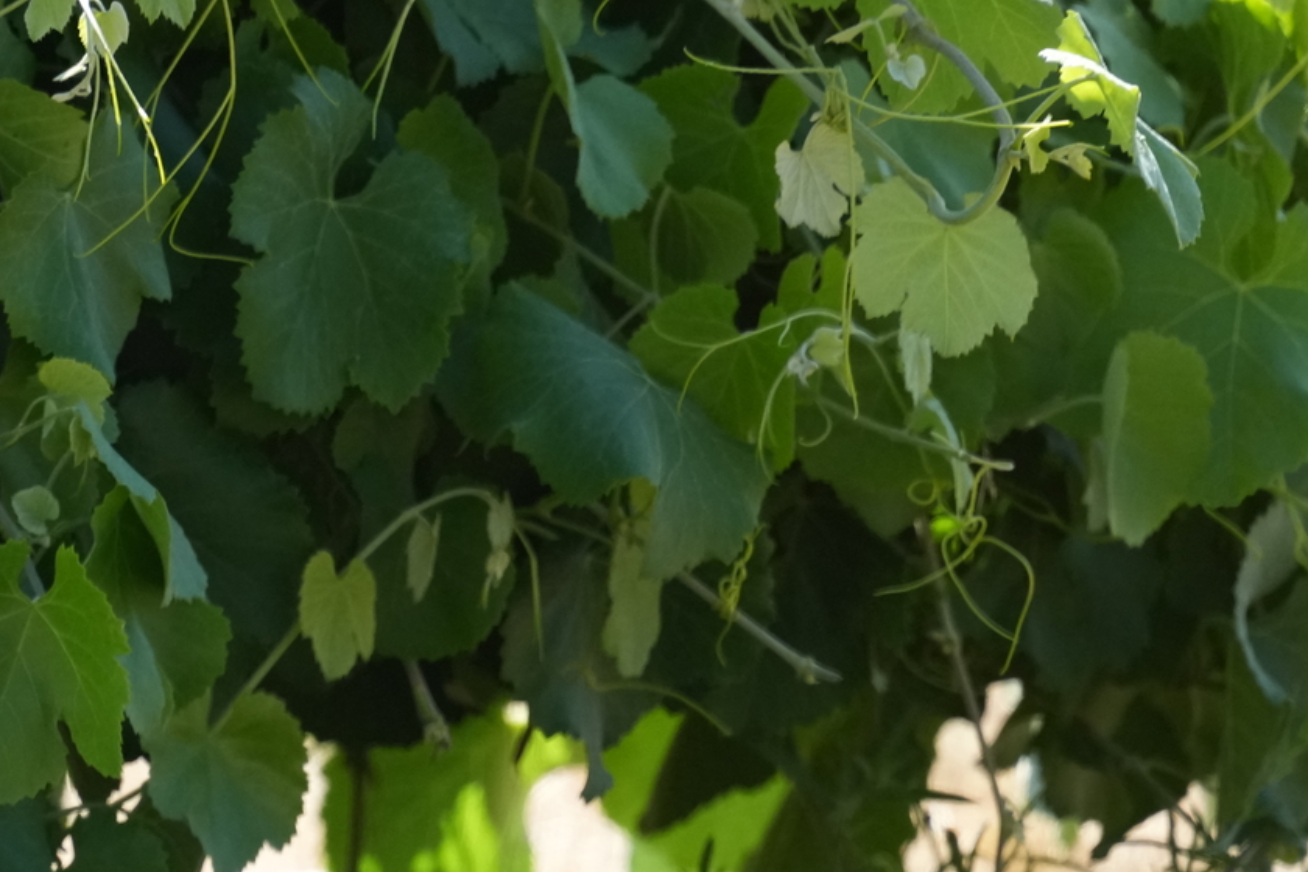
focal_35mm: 1542
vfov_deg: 0.9
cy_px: 1025
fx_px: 56022
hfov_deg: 1.3
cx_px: 246
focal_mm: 600
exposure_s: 1/2000
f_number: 5.6
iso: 2000
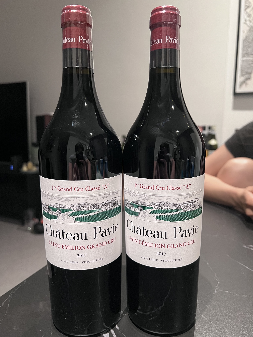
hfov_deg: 53.1
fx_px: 253
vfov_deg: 67.3
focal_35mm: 26
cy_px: 168
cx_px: 126
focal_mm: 5.7
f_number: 1.5
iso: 400
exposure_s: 1/33
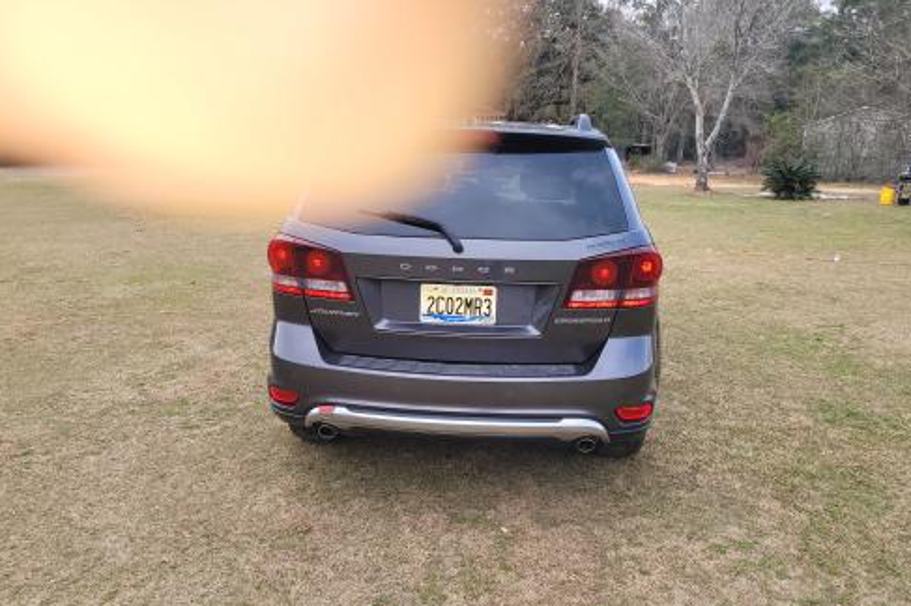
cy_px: 350
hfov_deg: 65.5
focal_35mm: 28
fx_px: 708
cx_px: 453
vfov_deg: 46.2
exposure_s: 1/707
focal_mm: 5.4
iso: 40
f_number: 1.8
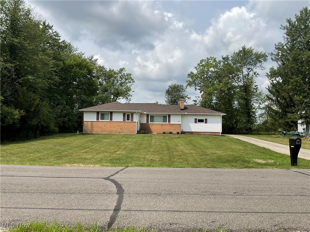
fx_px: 260
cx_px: 155
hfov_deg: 61.7
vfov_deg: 48.2
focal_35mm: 29
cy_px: 116
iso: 16
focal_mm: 3
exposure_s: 1/2538
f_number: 1.8
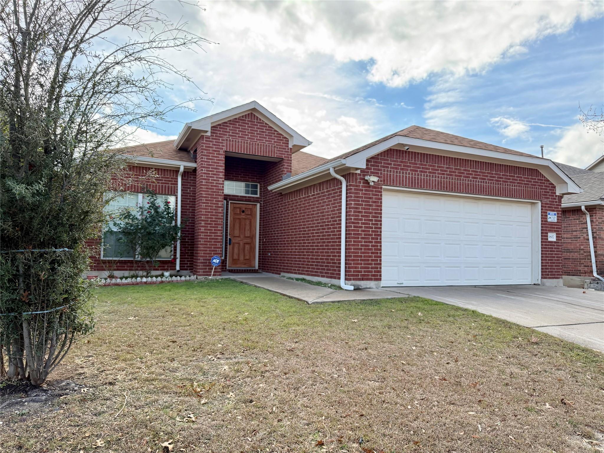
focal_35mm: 24
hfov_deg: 71.6
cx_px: 302
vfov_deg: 56.8
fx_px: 419
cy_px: 226
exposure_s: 1/1018
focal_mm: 6.76
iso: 100
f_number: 1.78
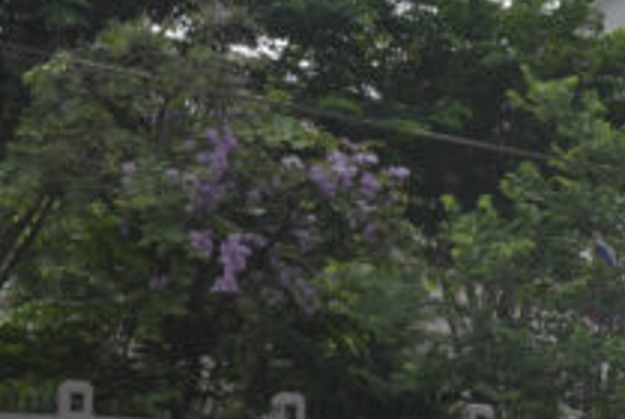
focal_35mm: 104
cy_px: 522
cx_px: 807
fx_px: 1808
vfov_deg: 12.8
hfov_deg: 18.3
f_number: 13
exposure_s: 1/320
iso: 400
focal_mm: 34
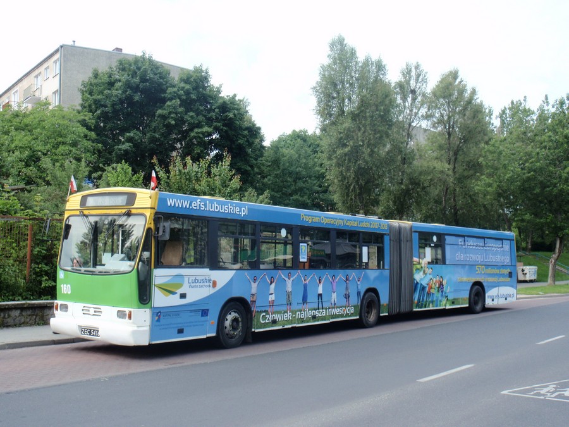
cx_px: 284
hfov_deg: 46.8
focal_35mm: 40
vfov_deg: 36.0
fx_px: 657
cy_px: 214
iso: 64
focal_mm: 7.25
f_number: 3.9
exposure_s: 1/160
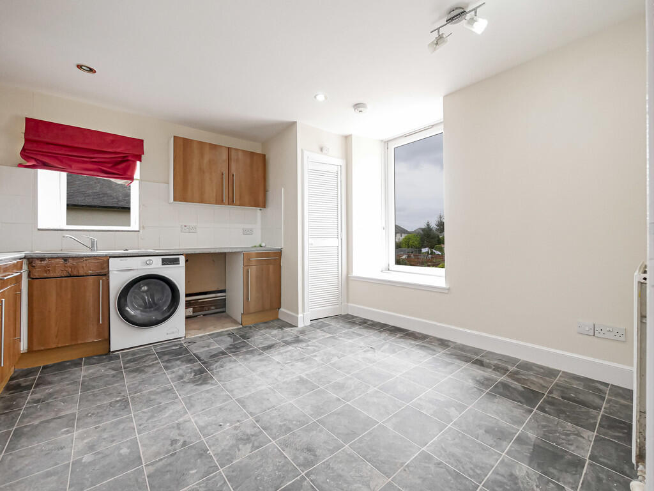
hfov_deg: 102.1
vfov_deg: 85.7
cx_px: 327
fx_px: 265
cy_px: 246
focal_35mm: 14
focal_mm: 7
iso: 1600
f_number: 4
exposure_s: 1/60
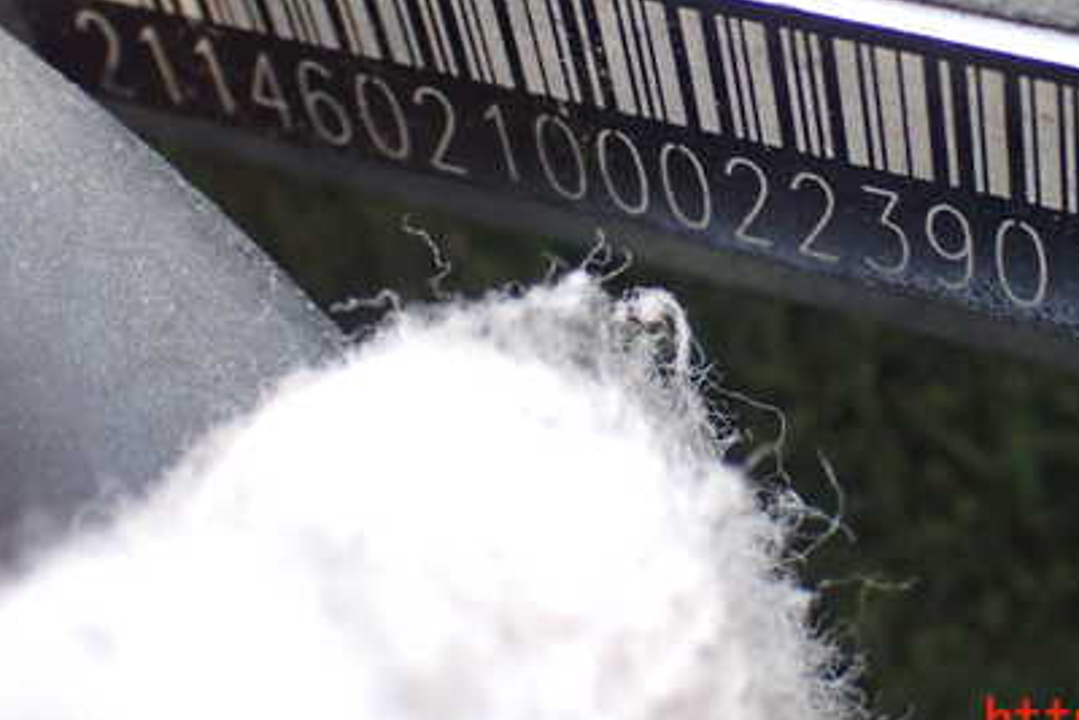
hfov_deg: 25.7
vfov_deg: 17.4
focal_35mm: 78
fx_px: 2339
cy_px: 151
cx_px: 785
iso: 1000
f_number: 3.2
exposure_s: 1/50
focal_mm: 9.01
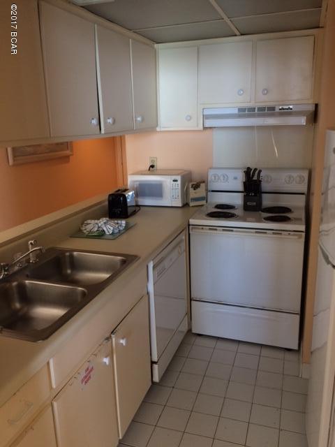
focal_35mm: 29
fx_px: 374
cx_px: 168
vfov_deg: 61.7
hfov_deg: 48.2
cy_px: 224
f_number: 2.2
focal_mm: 4.15
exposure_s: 1/30
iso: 125
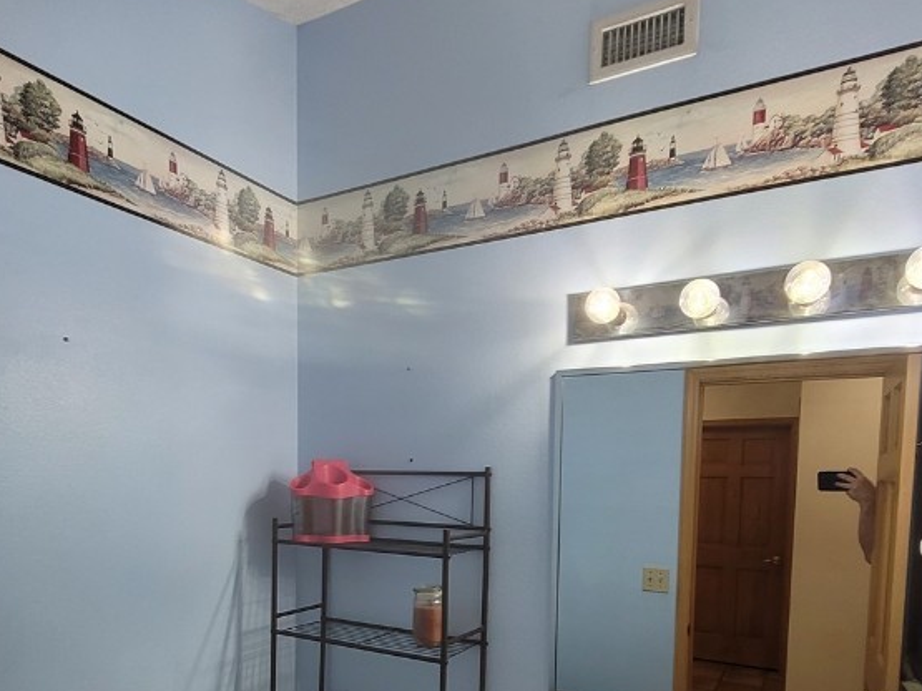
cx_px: 417
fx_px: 639
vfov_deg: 54.2
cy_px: 517
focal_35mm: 24
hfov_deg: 71.4
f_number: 2.2
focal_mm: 1.74
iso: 125
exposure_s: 1/60
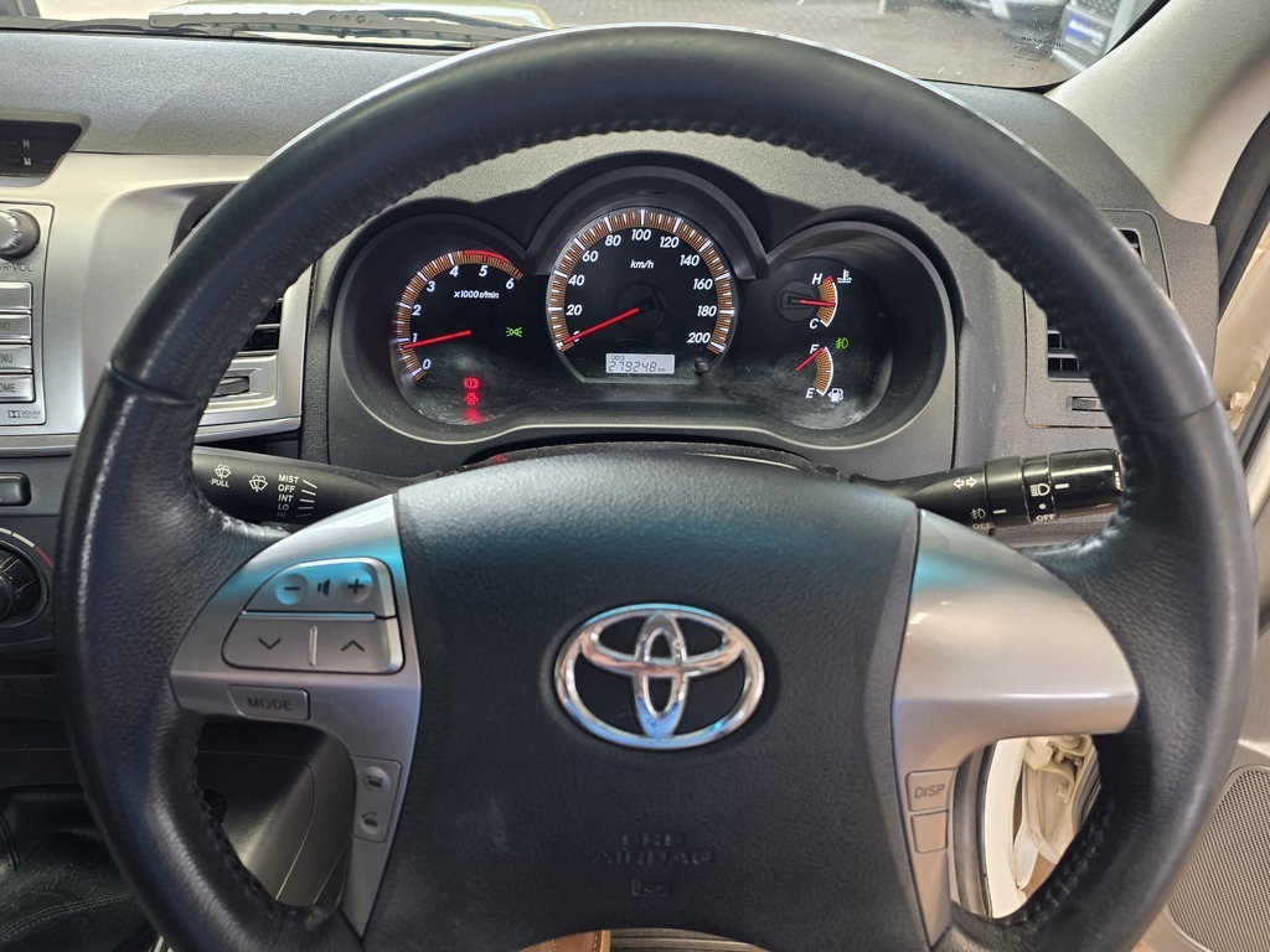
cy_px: 476
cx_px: 635
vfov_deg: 58.9
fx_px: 844
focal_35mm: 23
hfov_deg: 73.9
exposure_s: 1/100
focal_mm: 6.25
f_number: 1.7
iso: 125
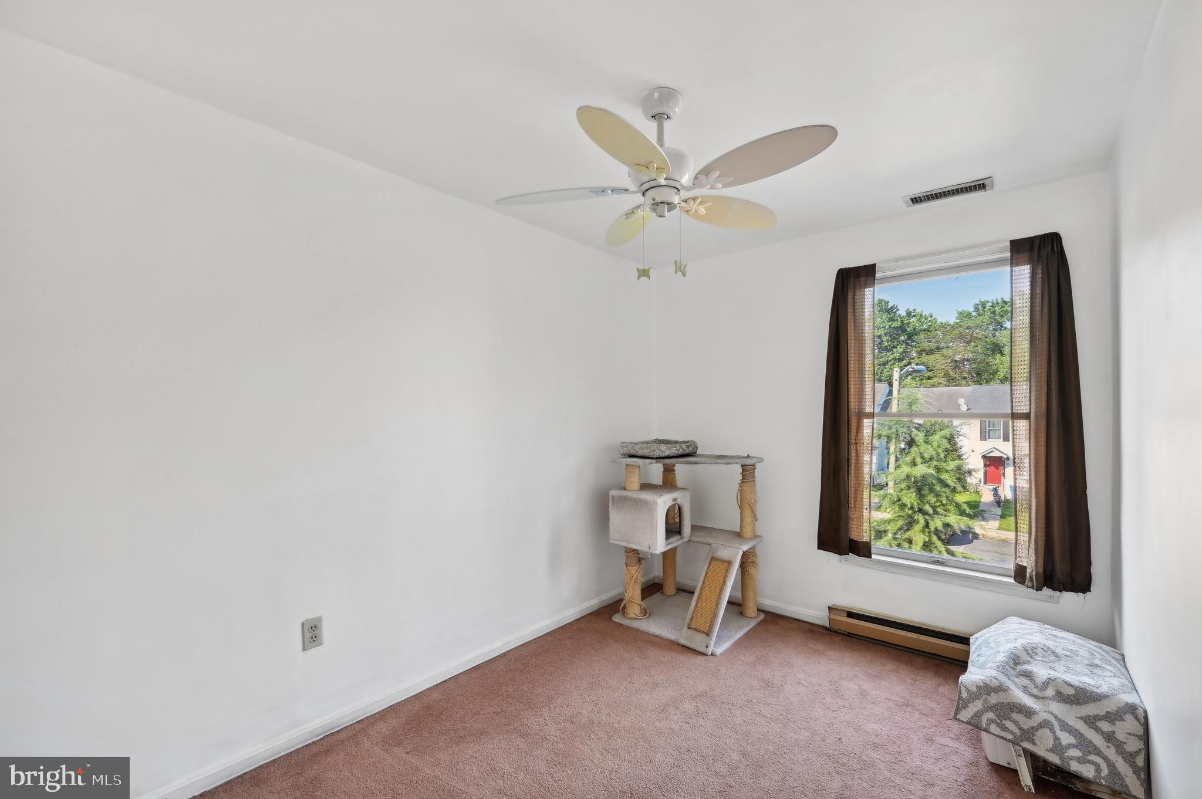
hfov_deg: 104.3
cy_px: 400
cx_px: 601
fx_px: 467
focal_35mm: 14
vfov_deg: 81.1
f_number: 8
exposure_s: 1/15
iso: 180
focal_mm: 14
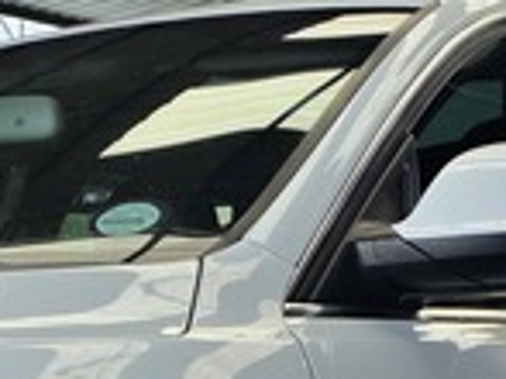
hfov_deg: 12.1
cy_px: 734
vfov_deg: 8.8
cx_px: -124
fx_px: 2337
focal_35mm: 160
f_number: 1.7
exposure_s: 1/153
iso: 12
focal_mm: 6.25
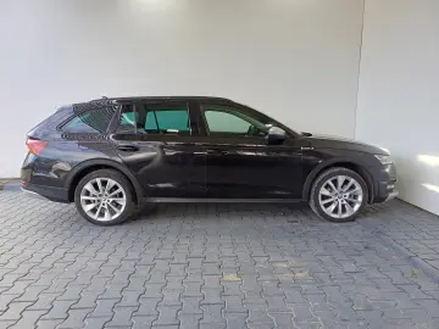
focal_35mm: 25
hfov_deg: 69.4
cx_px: 220
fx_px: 317
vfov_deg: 54.9
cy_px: 164
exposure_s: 1/107
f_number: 1.8
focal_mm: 4.65
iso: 50
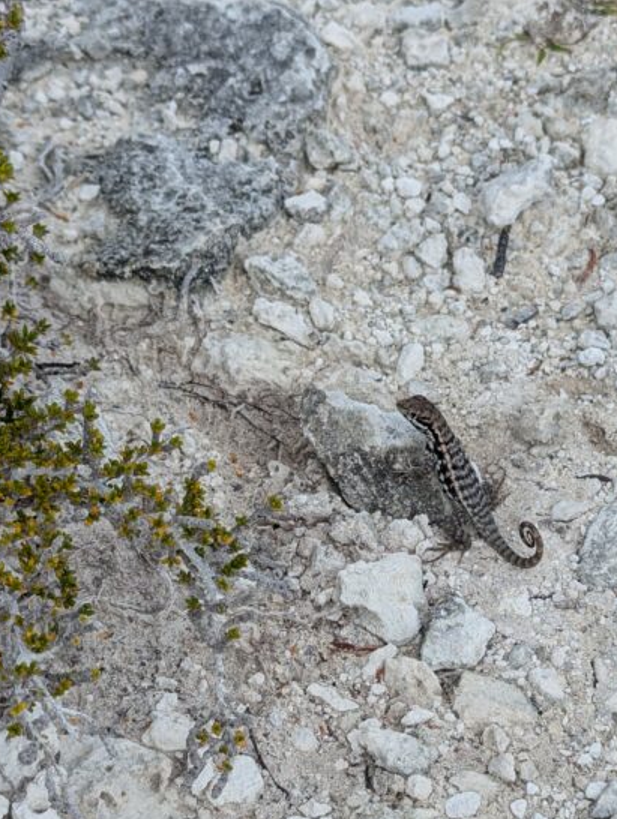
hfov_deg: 16.4
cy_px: 501
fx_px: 2134
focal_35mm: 90
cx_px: 394
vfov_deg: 21.7
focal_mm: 6.81
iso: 55
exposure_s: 1/2169
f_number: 1.85
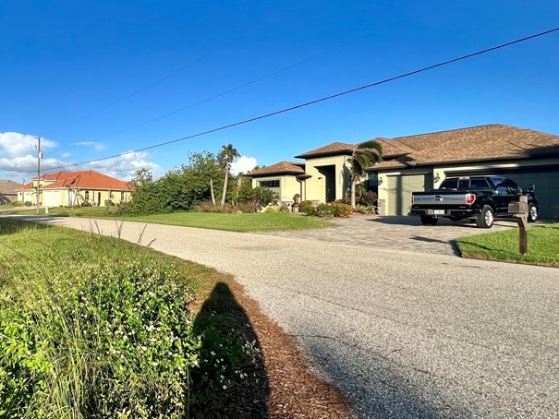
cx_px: 115
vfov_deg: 61.1
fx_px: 355
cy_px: 197
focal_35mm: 22
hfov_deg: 69.2
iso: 32
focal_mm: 1.57
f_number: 1.8
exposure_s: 1/1698
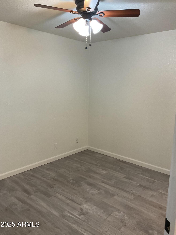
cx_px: 88
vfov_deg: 61.7
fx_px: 197
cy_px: 118
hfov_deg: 48.2
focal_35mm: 29
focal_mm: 3
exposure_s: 1/60
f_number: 1.8
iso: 80
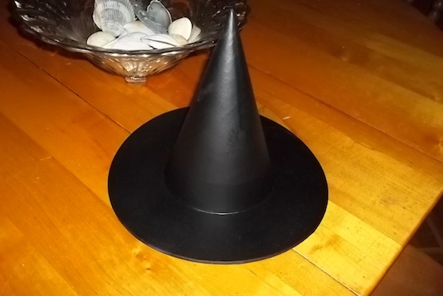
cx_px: 218
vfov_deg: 38.9
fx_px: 418
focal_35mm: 34
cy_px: 161
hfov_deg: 55.8
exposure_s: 1/30
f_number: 2.9
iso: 250
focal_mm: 5.7
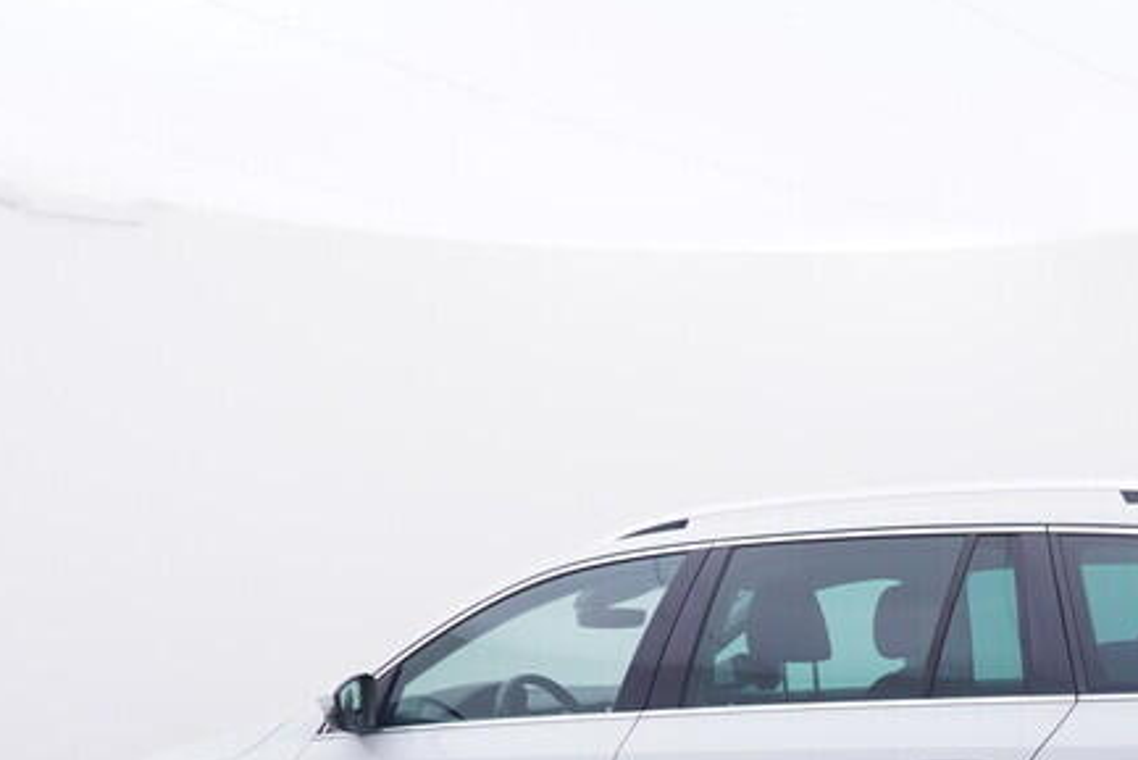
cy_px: 823
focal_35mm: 53
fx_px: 1682
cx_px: 825
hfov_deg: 36.7
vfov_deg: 23.9
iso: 200
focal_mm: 15
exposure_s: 1/80
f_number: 5
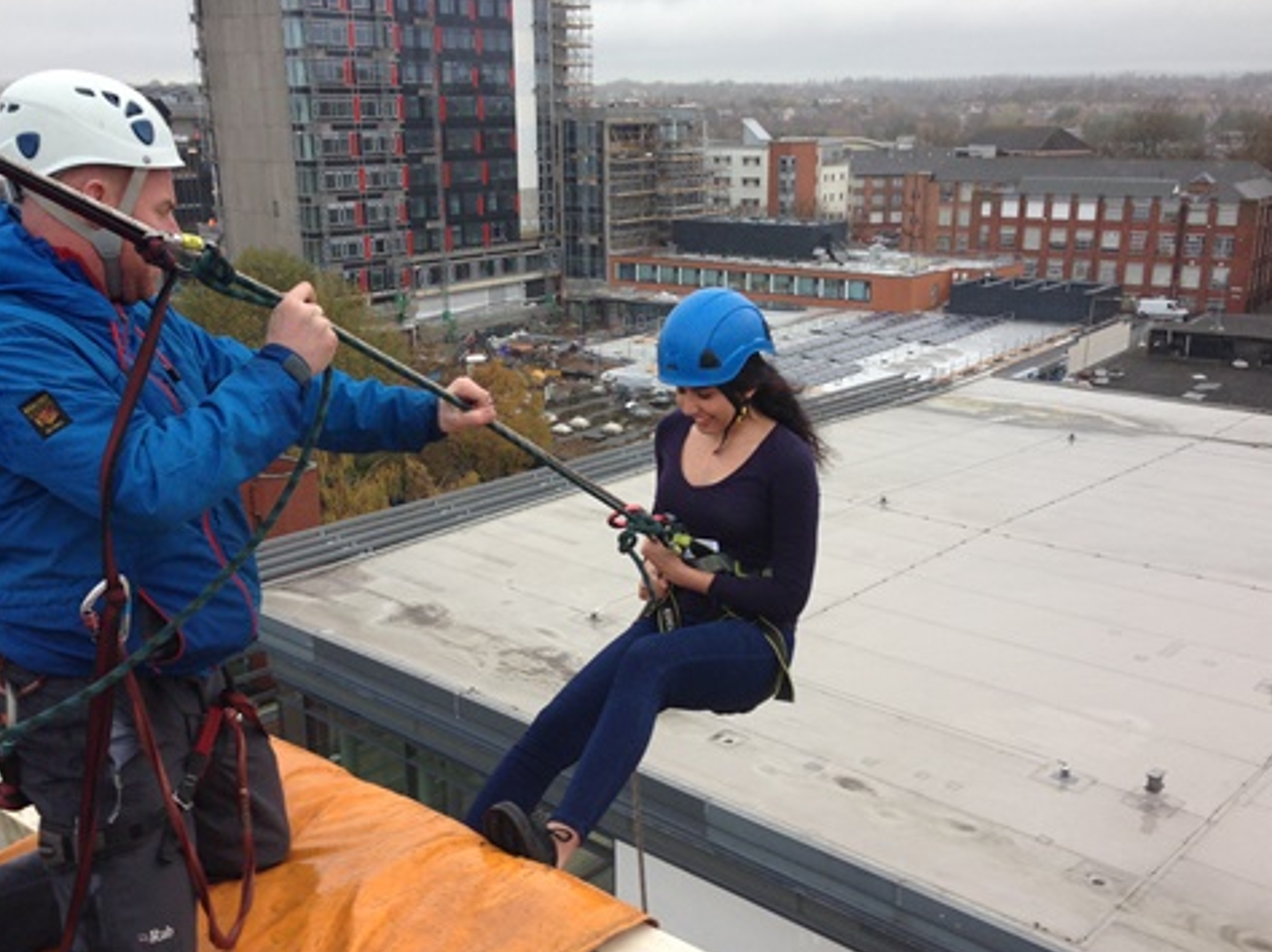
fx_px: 1432
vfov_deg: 36.7
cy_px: 547
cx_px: 628
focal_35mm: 39
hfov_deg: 47.9
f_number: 2.4
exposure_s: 1/120
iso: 64
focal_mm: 4.12
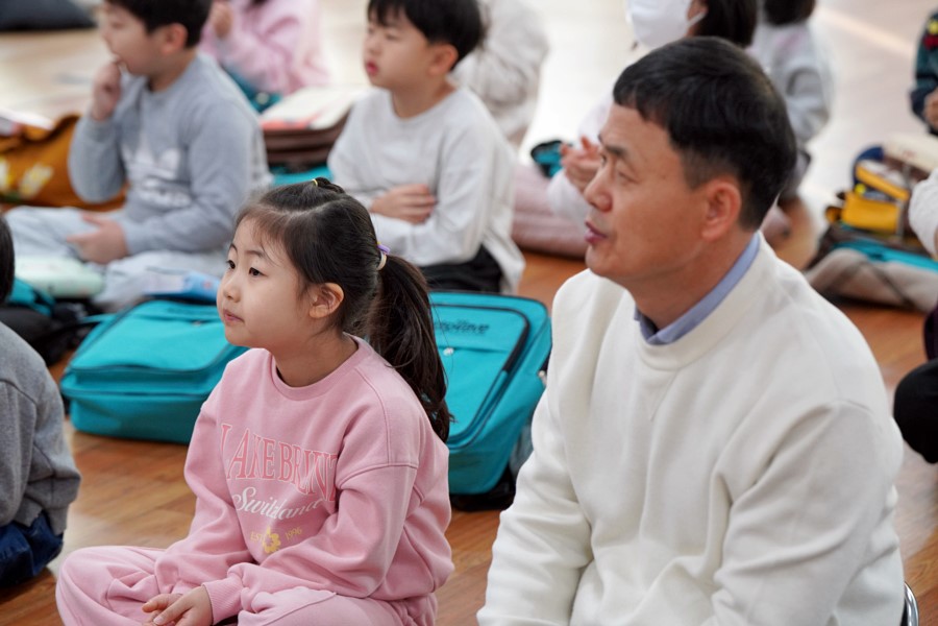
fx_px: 3231
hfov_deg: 16.5
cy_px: 313
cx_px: 469
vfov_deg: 11.1
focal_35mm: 124
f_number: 4
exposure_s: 1/160
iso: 1600
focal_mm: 124
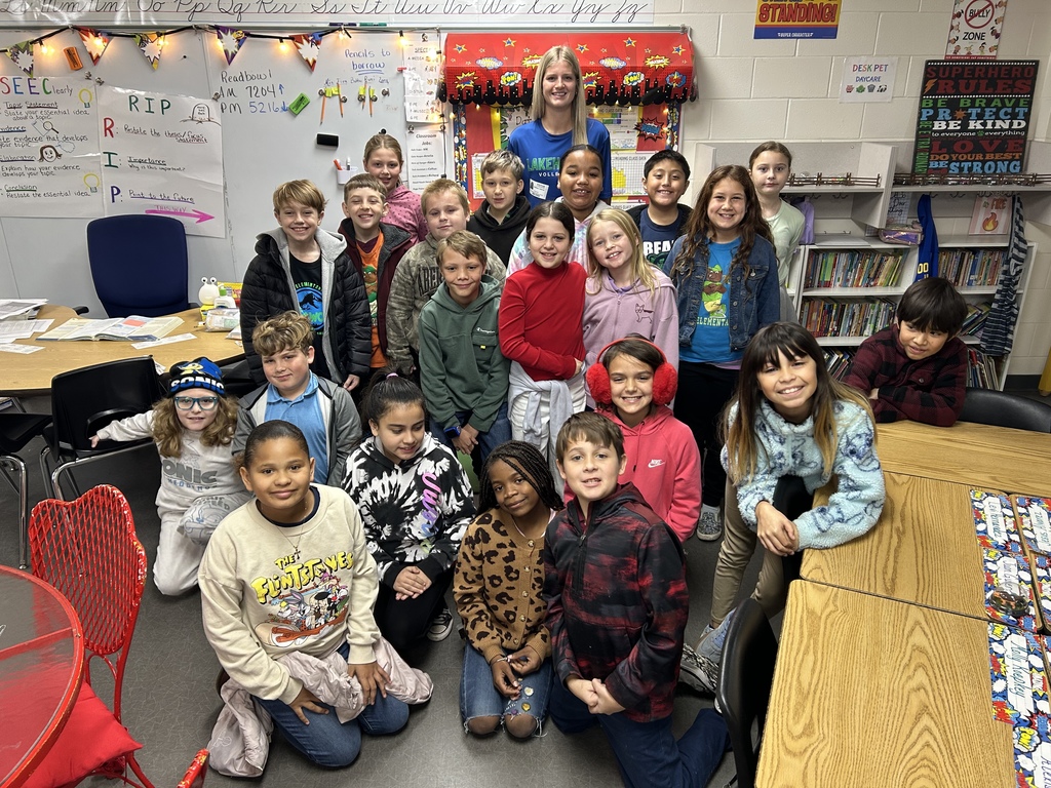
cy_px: 394
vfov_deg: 53.1
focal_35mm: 26
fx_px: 789
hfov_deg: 67.3
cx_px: 526
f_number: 1.5
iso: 100
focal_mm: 5.7
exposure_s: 1/60
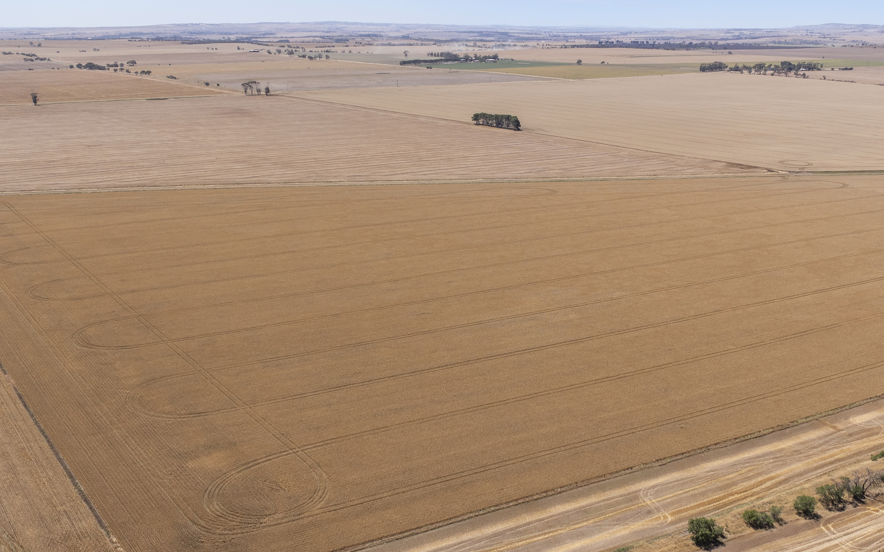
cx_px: 486
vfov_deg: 34.3
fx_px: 891
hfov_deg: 52.7
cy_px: 325
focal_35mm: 37
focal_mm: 12.29
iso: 100
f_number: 2.8
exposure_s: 1/120
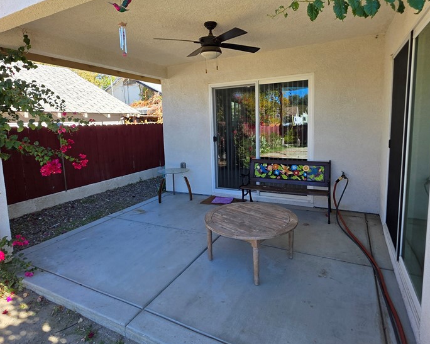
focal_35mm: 19
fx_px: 242
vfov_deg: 70.7
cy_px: 155
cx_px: 216
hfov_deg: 83.3
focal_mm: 2.2
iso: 40
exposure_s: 1/456
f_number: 1.9
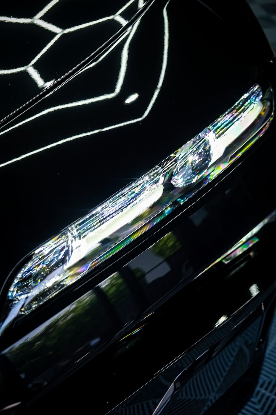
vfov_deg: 43.6
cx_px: 138
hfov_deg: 29.9
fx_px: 517
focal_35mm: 45
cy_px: 208
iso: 1600
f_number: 3.6
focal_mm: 30.2
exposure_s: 1/125
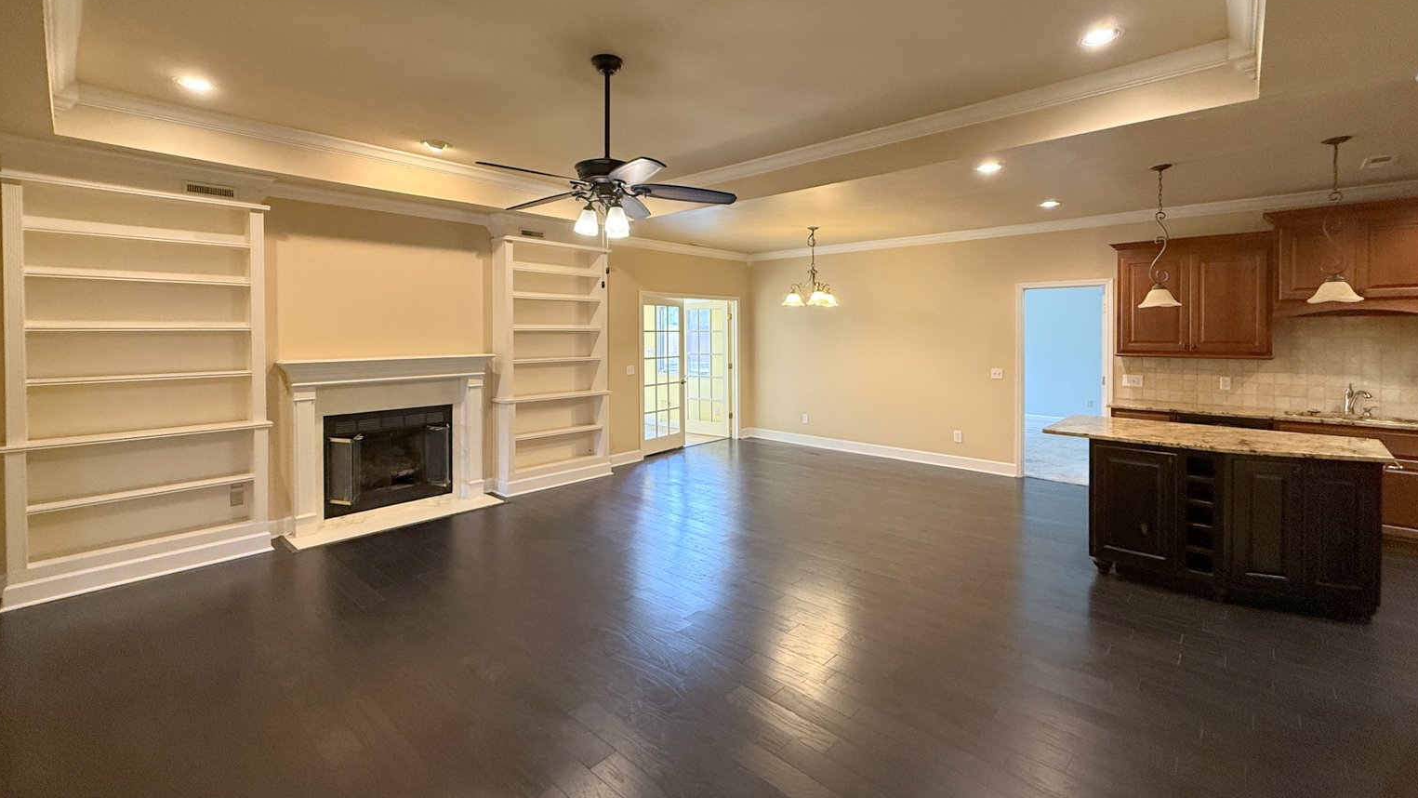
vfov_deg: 66.7
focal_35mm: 16
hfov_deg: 99.4
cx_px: 724
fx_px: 602
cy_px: 337
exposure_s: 1/60
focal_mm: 2.22
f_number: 2.2
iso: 320
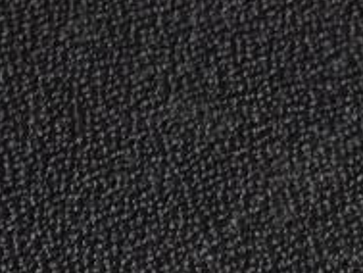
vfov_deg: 6.8
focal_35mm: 215
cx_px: 94
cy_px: -144
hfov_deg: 9.2
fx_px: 2256
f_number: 2.2
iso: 40
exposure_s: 1/50
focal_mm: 4.15
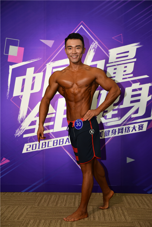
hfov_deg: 26.0
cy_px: 114
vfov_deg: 38.2
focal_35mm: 52
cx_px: 76
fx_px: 329
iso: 800
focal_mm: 52
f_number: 4
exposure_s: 1/160
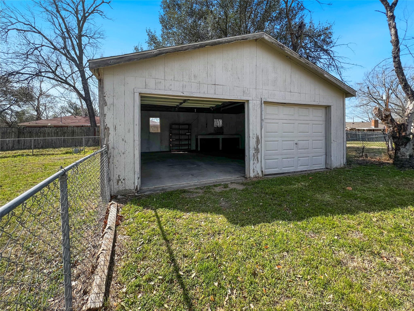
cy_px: 156
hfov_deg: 106.2
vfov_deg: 89.9
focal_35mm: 13
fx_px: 155
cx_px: 207
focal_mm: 1.57
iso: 32
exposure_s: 1/340
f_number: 1.8
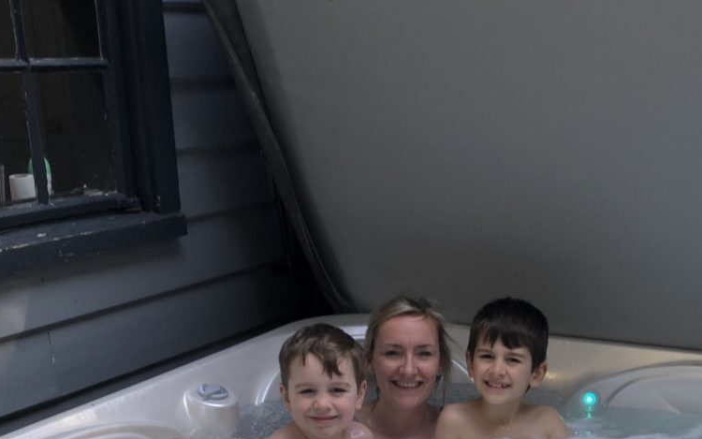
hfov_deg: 35.4
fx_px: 1091
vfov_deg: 21.8
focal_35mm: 57
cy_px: 461
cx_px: 460
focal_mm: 4
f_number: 1.8
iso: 32
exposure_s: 1/111
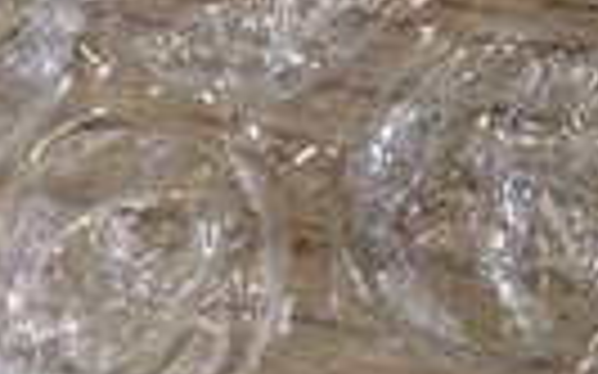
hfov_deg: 12.2
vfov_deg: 8.2
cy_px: -509
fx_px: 2411
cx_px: 1272
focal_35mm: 148
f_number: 2.2
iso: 40
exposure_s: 1/40
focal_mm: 4.15
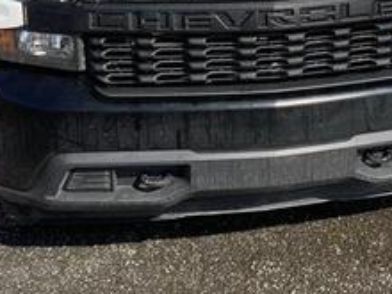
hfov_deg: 27.1
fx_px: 804
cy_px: -18
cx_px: 282
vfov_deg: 19.9
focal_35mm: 71
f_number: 2.4
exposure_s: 1/1508
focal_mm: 3.3
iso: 25
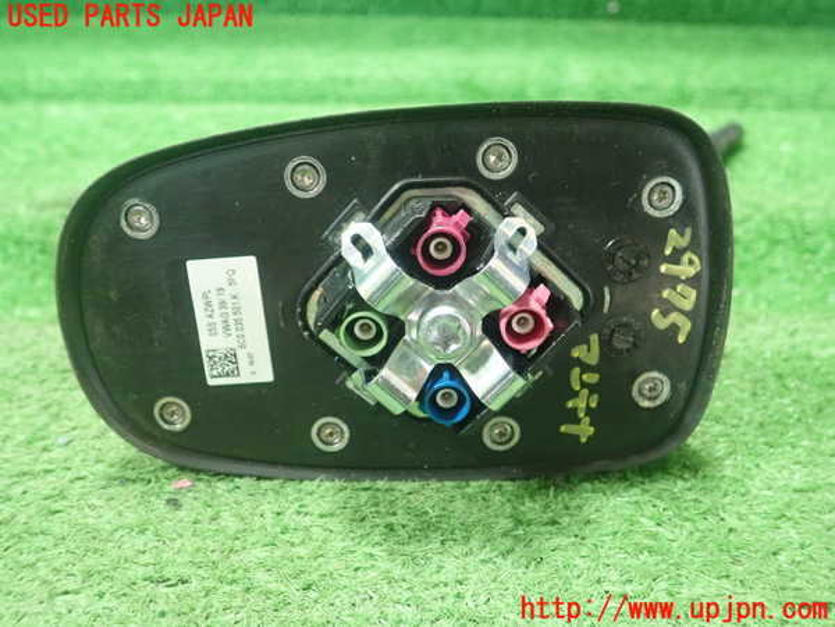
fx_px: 724
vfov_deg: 46.8
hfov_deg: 60.0
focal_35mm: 30
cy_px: 314
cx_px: 418
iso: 800
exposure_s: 1/100
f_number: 2.3
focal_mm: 5.5
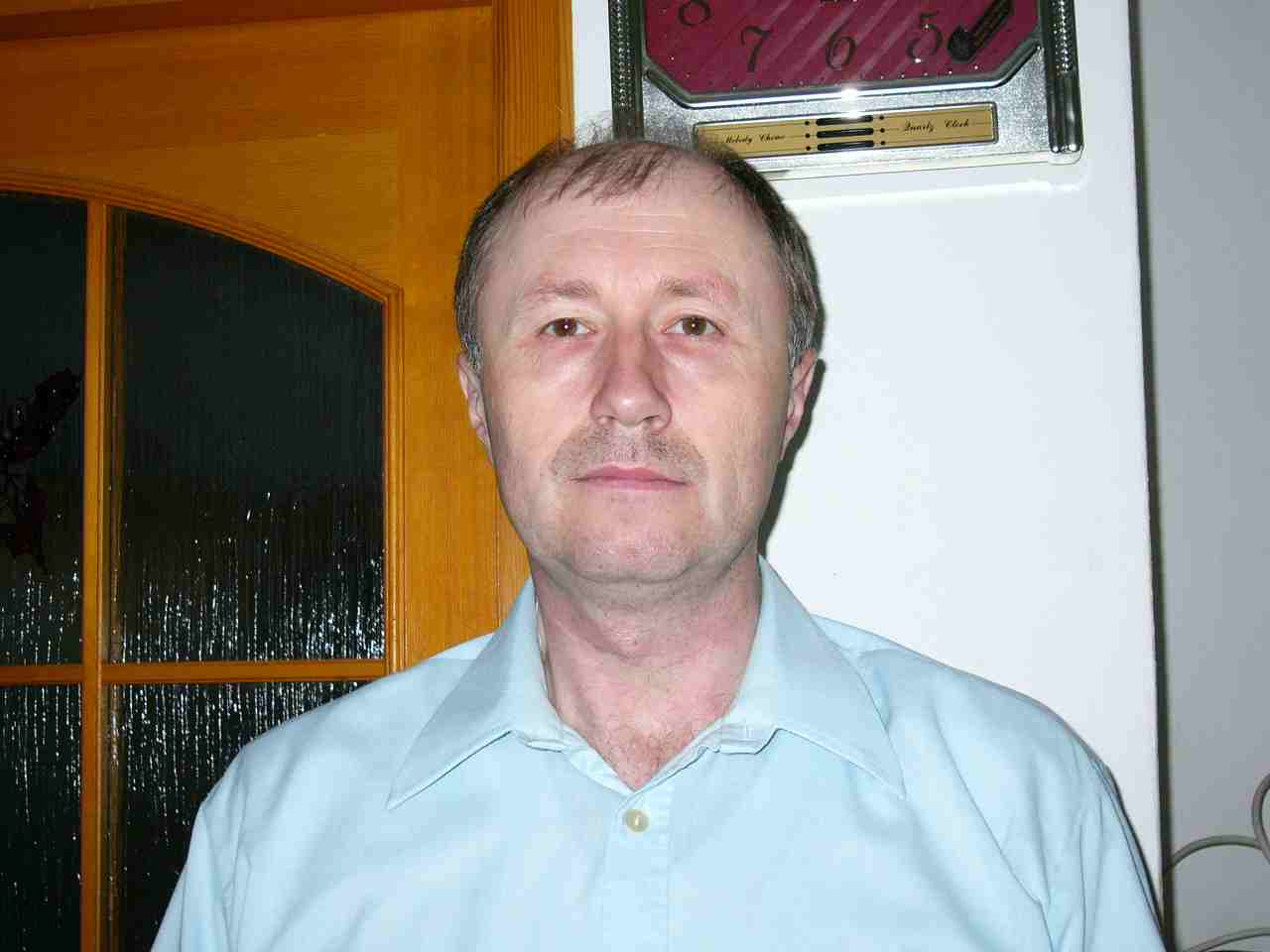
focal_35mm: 53
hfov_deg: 36.2
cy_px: 476
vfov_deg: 27.5
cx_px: 635
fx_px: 1944
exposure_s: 1/60
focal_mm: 8.8
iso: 200
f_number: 3.4
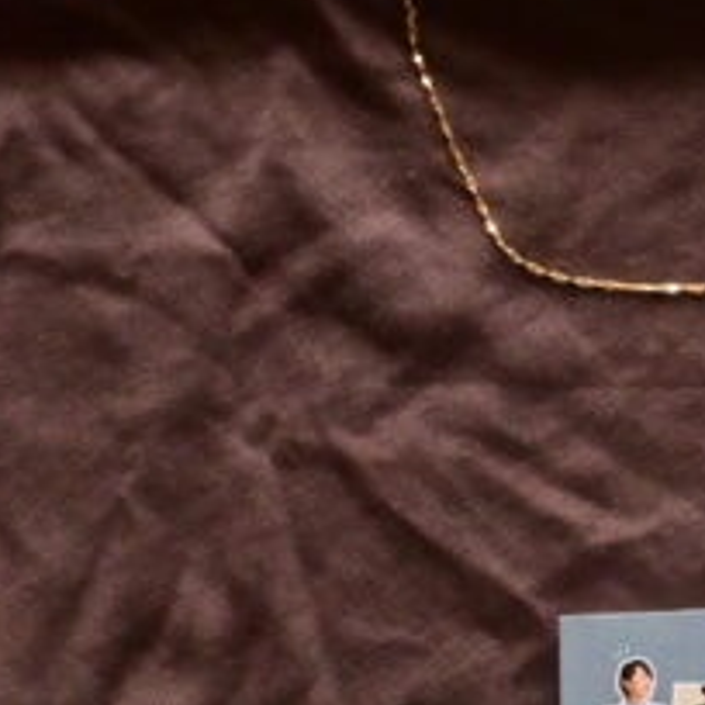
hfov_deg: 8.8
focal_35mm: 179
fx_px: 4124
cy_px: 240
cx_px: 1724
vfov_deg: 9.8
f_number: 5.6
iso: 1600
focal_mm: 28
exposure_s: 1/320
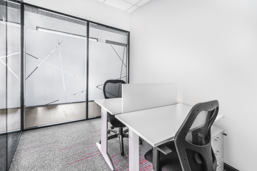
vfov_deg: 73.8
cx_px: 128
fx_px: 114
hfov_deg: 96.7
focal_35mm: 16
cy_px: 86
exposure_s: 1/10
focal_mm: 16
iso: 800
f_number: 9
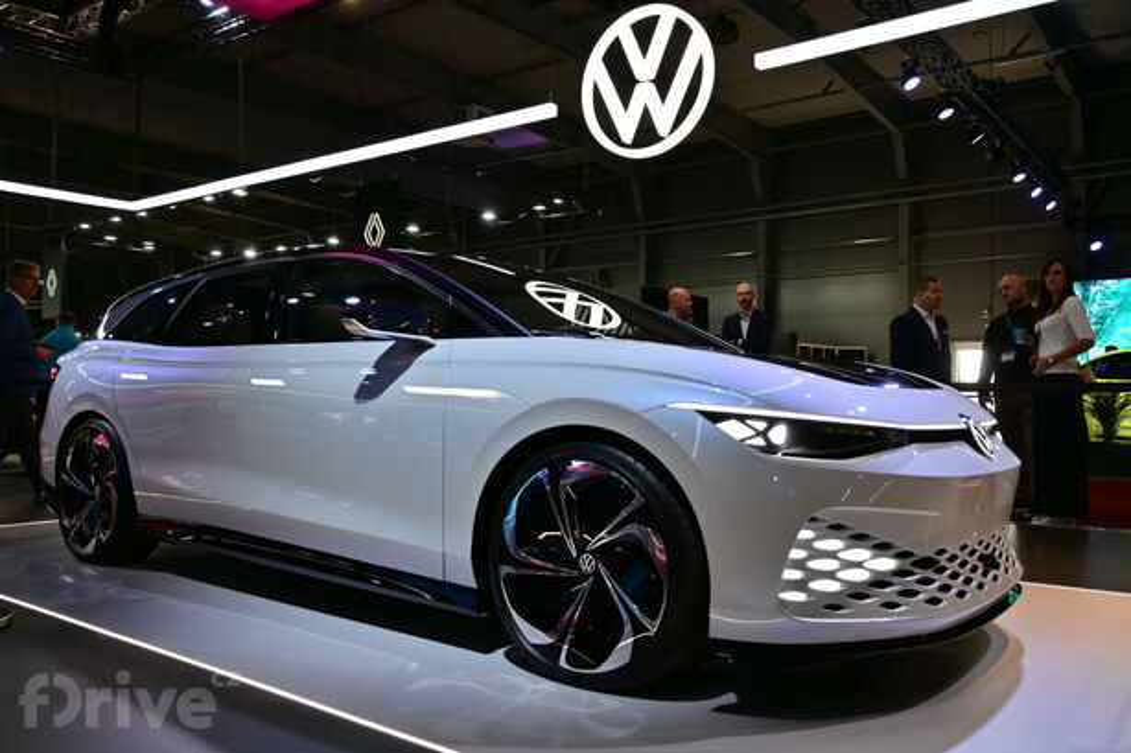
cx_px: 566
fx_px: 942
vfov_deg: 43.6
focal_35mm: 30
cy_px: 376
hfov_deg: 61.9
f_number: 4
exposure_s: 1/60
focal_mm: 20
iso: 100
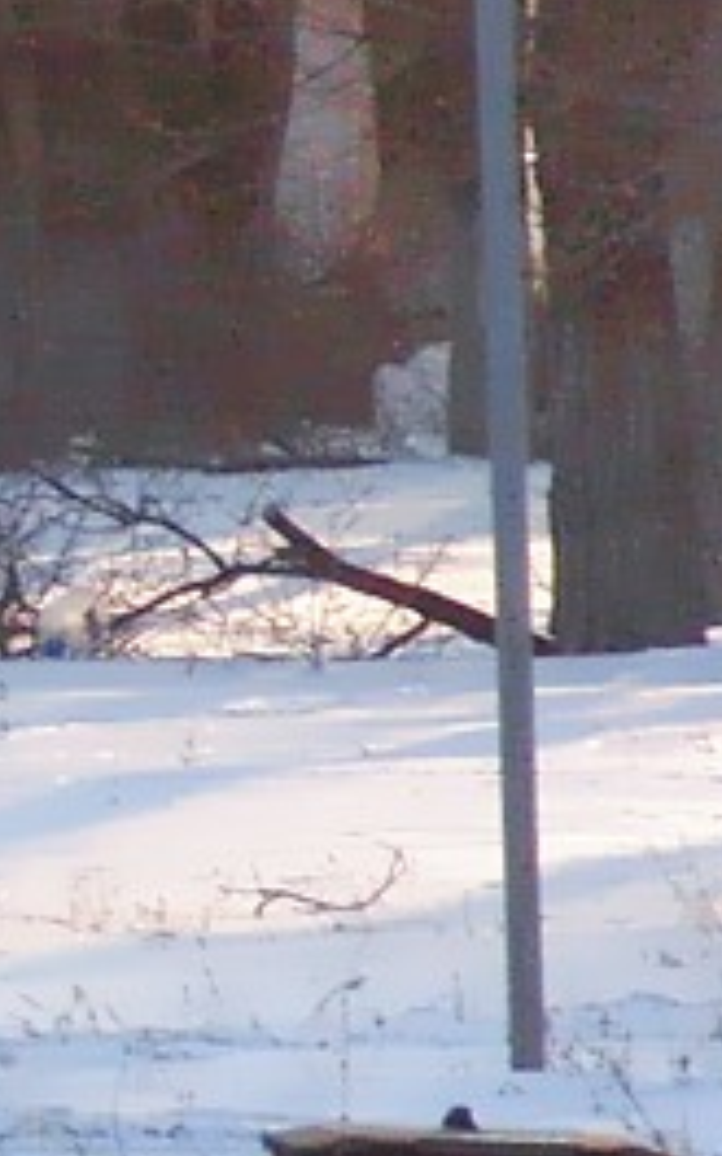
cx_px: -1497
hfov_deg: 1.8
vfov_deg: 2.9
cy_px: 250
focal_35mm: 719
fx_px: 22636
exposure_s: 1/350
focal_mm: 39
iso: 80
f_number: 5.9
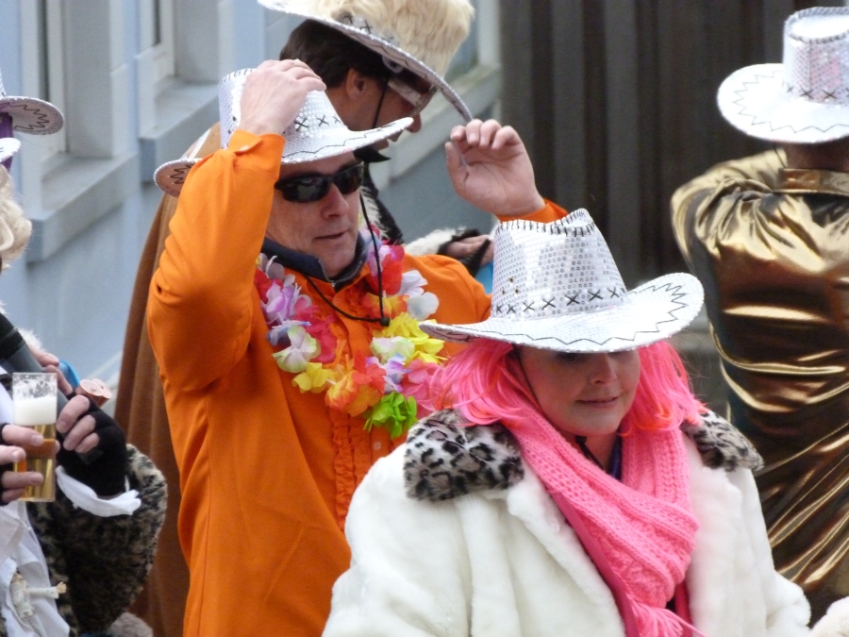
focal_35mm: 265
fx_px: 6499
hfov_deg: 7.5
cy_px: 318
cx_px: 424
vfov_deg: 5.6
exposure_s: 1/100
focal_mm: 47.7
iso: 800
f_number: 4
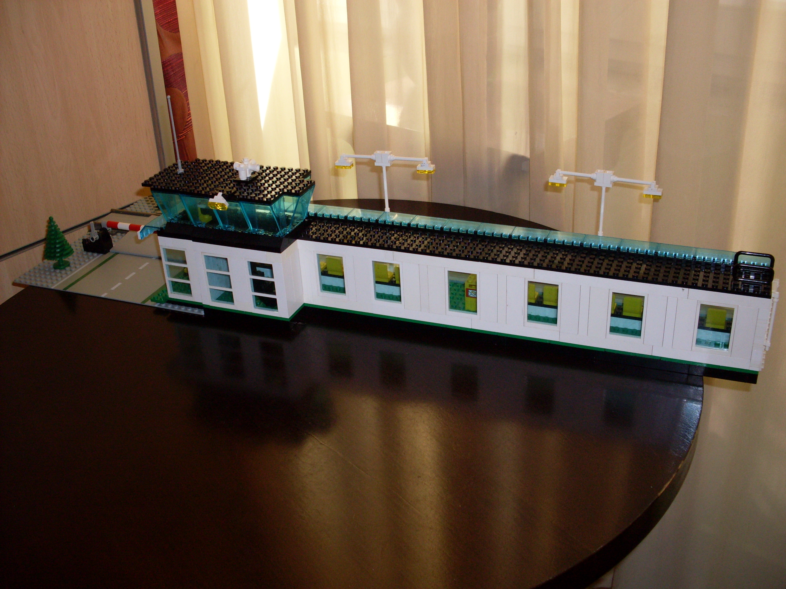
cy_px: 294
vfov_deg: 37.7
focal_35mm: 38
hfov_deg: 49.0
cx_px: 393
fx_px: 863
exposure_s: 1/45
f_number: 2.8
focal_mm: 6.3
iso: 100
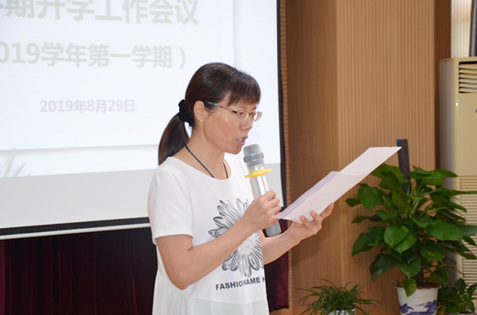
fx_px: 1228
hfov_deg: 22.0
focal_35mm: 93
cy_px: 158
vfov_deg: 14.6
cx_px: 238
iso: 1000
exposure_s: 1/60
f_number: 5.3
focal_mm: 62
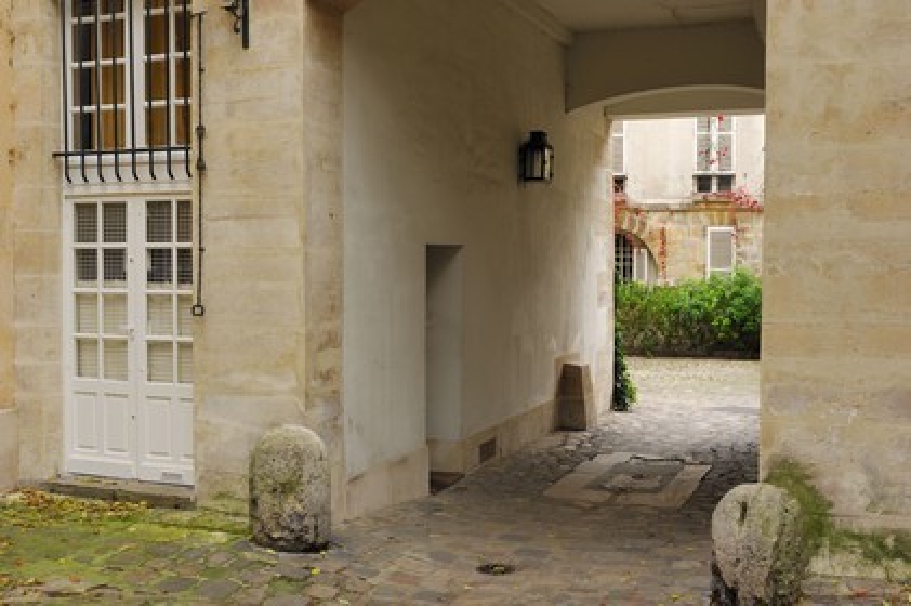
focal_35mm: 42
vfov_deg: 31.8
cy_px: 303
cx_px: 456
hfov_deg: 46.4
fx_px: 1062
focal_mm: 28
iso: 100
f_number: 6.3
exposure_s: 1/3.33
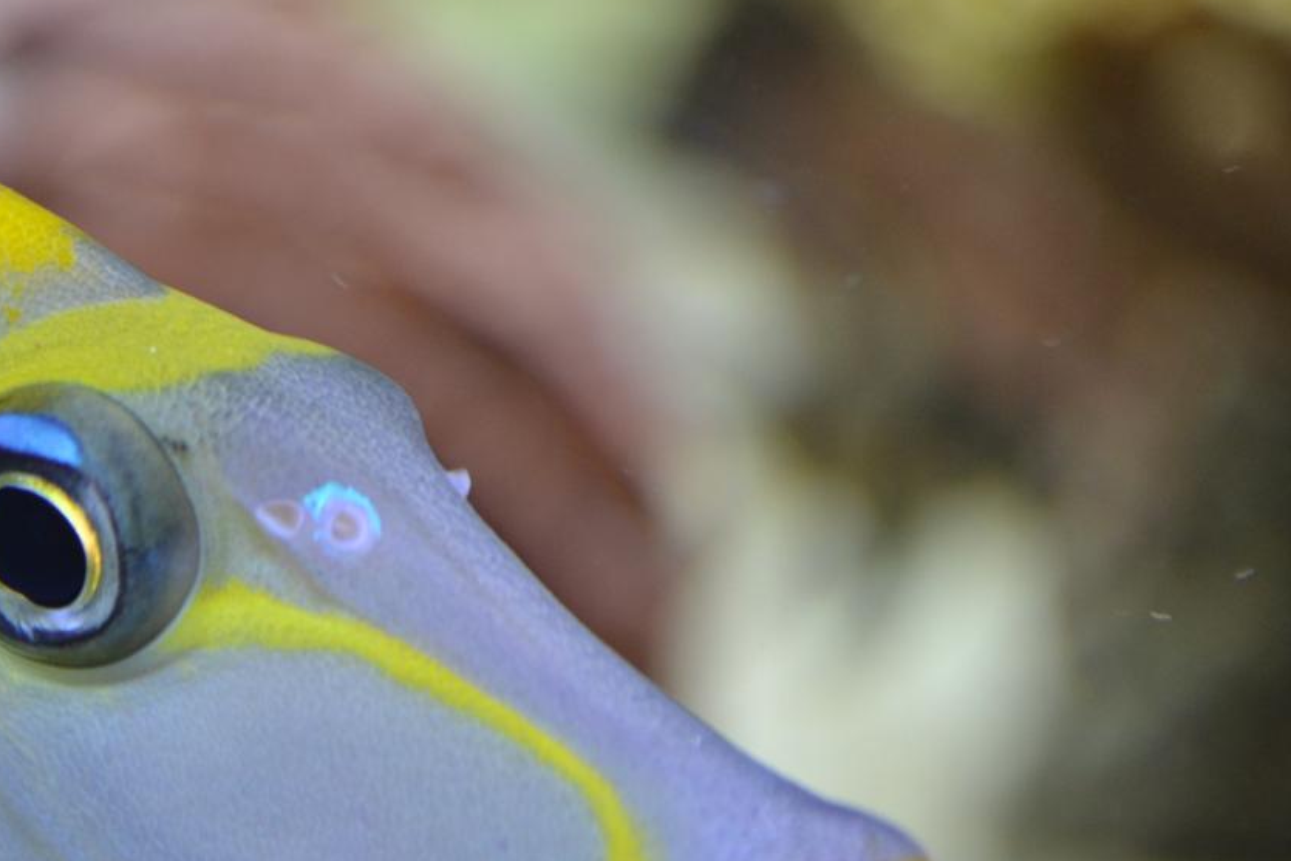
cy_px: 662
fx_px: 4591
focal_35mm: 128
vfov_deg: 10.7
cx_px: 49
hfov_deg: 15.8
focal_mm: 44
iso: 400
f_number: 5.3
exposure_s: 1/80
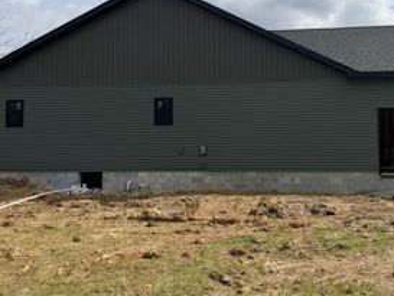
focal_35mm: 44
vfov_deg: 32.7
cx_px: 245
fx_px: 501
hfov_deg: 42.6
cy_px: 105
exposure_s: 1/10309
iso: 80
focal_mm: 6.76
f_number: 1.78
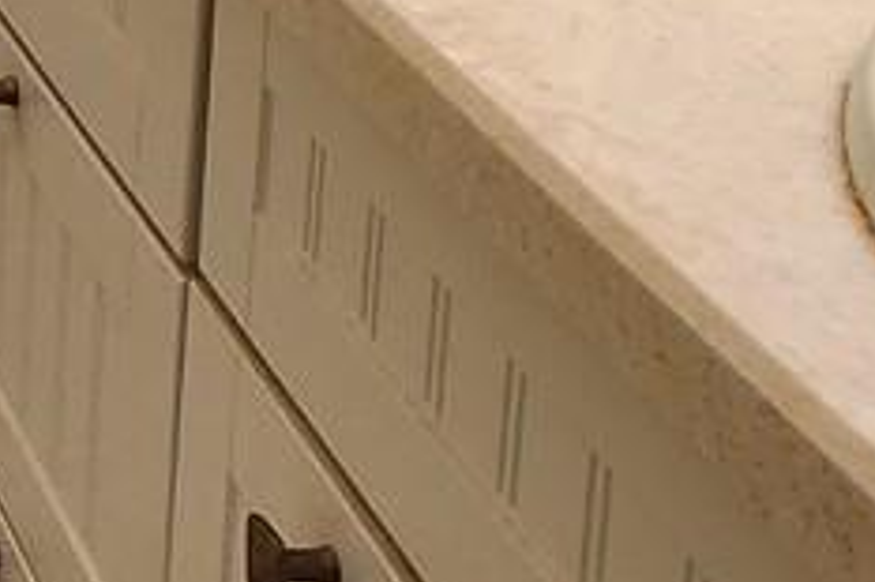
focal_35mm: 93
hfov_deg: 17.2
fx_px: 2259
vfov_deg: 12.8
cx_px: -770
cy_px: -590
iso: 200
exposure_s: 1/60
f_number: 2.2
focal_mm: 2.2
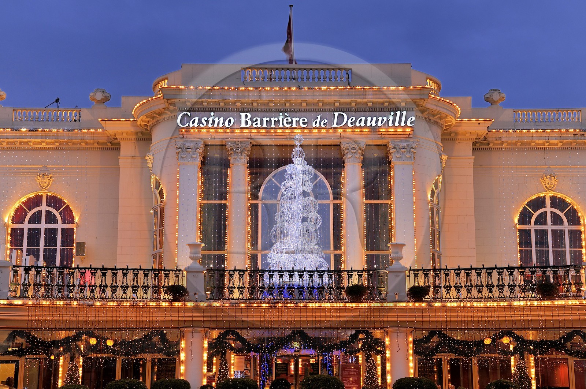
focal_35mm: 62
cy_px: 194
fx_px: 1008
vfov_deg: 21.9
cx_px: 293
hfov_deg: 32.4
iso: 200
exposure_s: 1/8
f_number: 7.1
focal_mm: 62
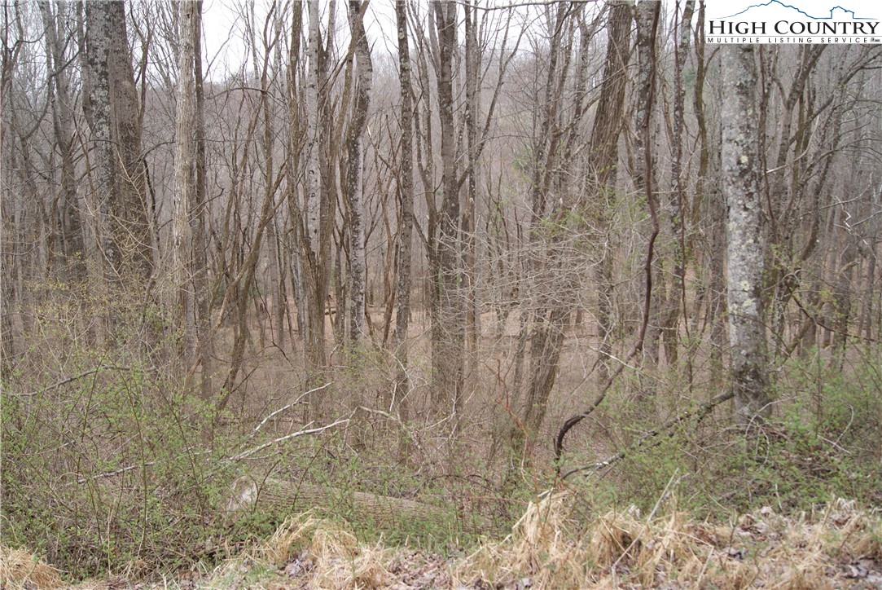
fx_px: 736
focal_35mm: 30
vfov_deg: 43.7
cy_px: 295
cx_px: 441
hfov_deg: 61.9
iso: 100
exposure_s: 1/50
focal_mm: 20
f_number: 5.6
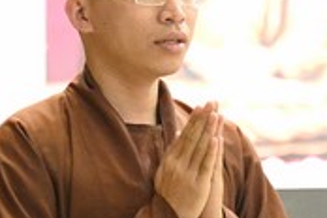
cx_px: 143
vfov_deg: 4.0
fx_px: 3115
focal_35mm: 343
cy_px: 94
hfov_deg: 6.0
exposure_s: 1/125
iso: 12800
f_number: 4
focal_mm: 92
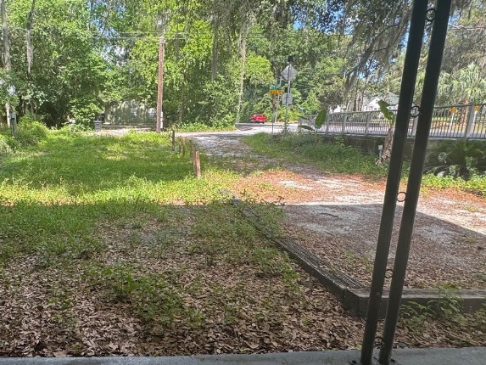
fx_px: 351
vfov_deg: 54.8
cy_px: 201
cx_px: 160
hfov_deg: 67.4
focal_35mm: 25
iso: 40
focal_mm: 2.22
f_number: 2.2
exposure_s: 1/257
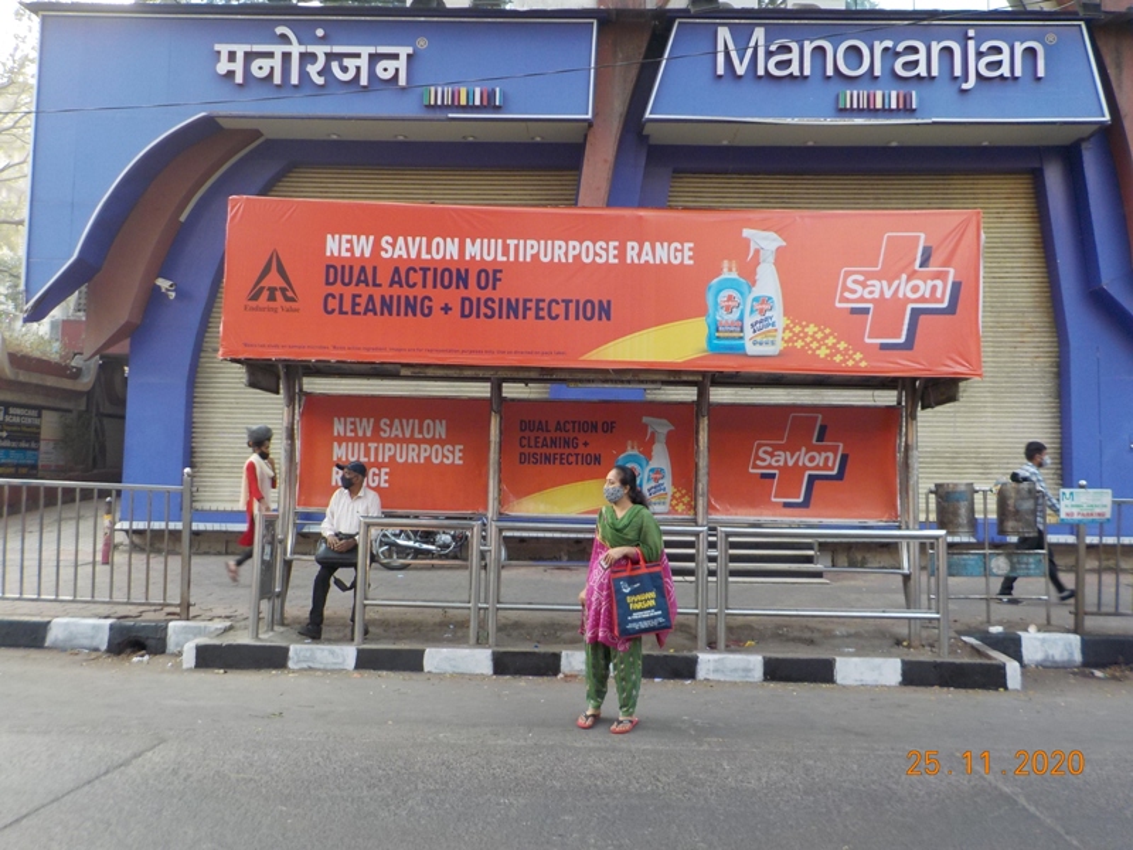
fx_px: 982
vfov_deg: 46.8
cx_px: 566
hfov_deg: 60.0
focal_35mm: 30
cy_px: 425
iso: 125
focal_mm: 4.1
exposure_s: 1/50
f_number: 3.3
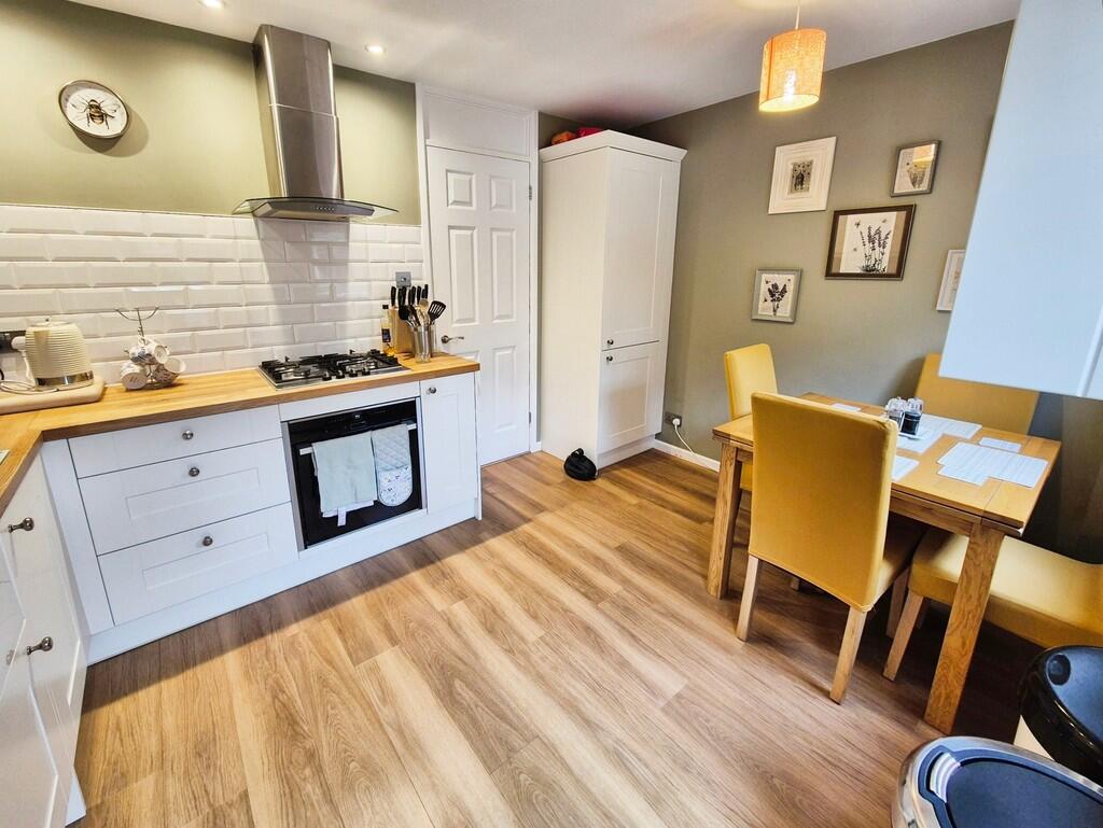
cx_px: 552
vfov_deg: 90.0
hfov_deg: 106.2
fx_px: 414
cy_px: 414
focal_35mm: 13
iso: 200
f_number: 2.2
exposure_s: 1/50
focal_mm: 2.2
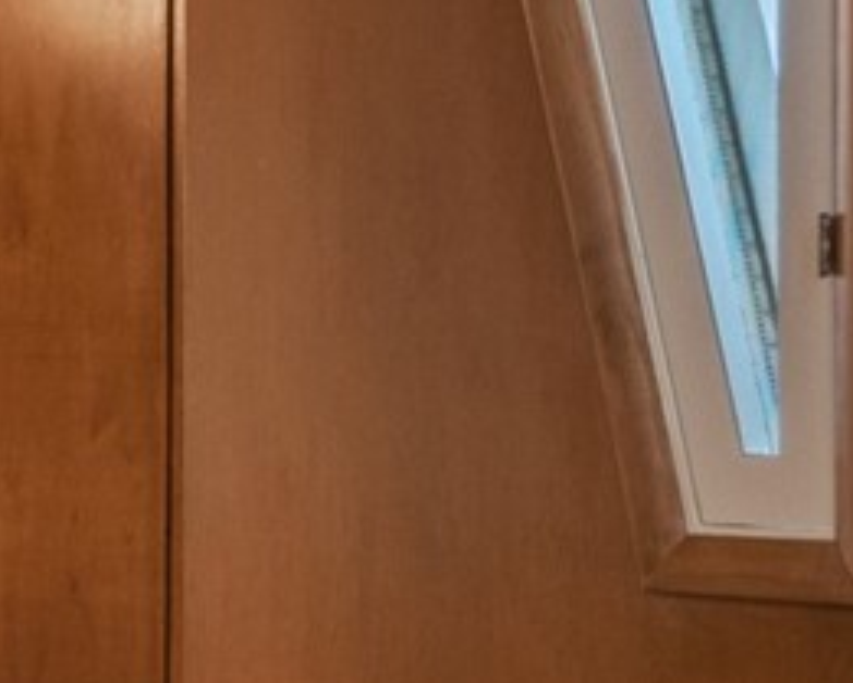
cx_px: -2454
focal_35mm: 144
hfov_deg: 8.3
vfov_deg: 10.7
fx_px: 3640
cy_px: 384
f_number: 9
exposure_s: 1
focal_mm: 19.7
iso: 250
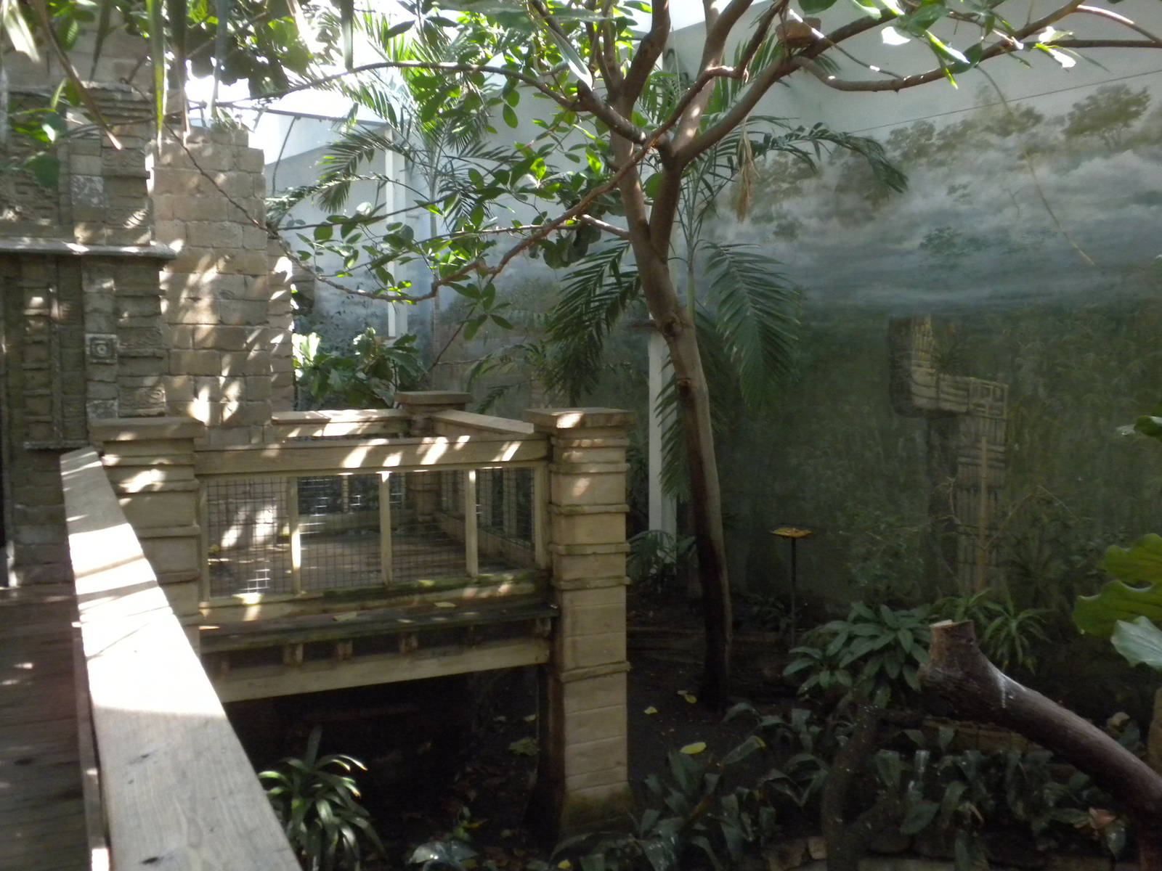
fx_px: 1242
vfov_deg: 38.7
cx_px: 581
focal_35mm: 37
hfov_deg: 50.1
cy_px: 436
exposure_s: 1/58.8
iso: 400
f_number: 3.5
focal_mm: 6.6
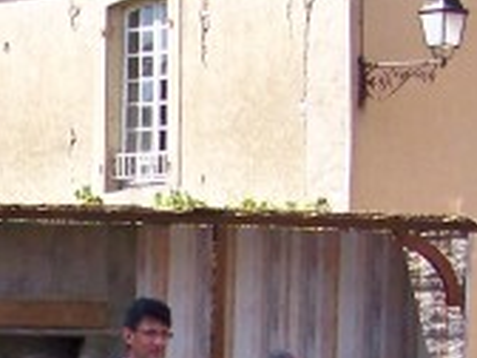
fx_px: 2770
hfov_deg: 9.6
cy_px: 645
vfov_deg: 7.2
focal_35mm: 201
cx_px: -187
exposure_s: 1/500
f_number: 2.8
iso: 100
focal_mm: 5.85
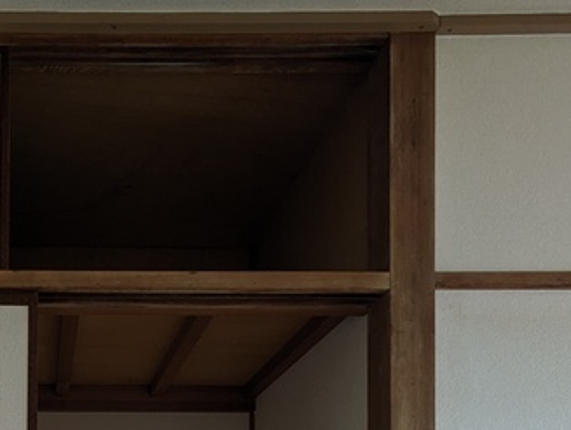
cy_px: 587
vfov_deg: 27.8
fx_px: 677
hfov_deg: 41.3
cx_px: 34
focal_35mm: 41
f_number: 2.2
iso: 58
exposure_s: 1/40
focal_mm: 1.83
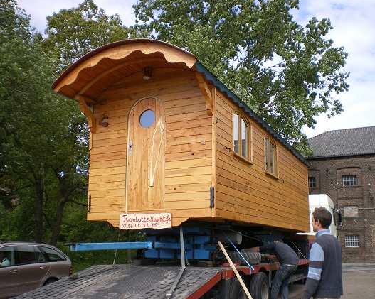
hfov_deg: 48.0
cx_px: 191
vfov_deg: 39.1
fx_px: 422
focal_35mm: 38
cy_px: 149
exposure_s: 1/200
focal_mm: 6.3
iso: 50
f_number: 4.6
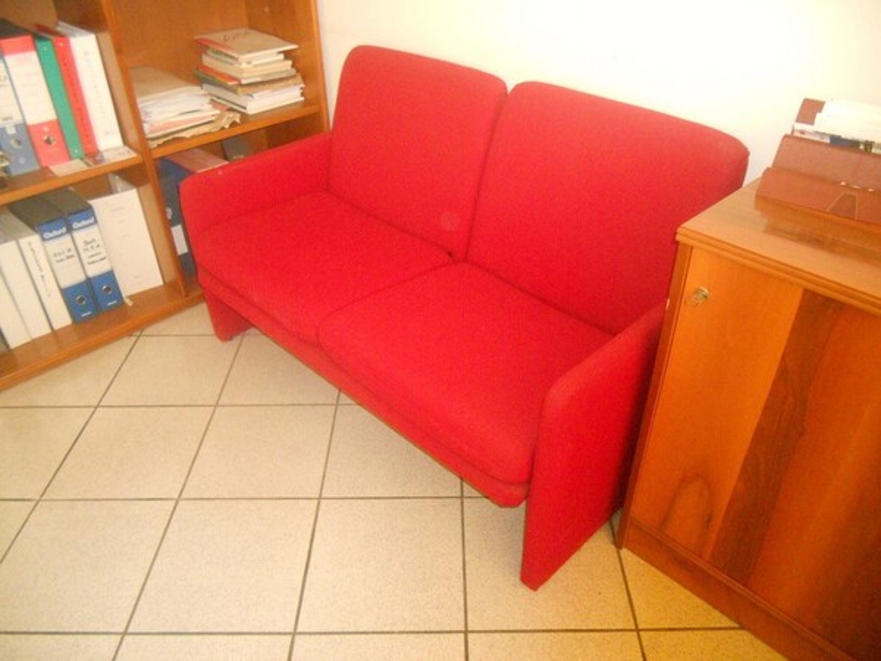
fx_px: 687
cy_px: 330
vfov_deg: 51.4
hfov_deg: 65.3
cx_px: 440
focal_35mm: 27
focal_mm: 4.9
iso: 640
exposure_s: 1/25
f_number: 3.2
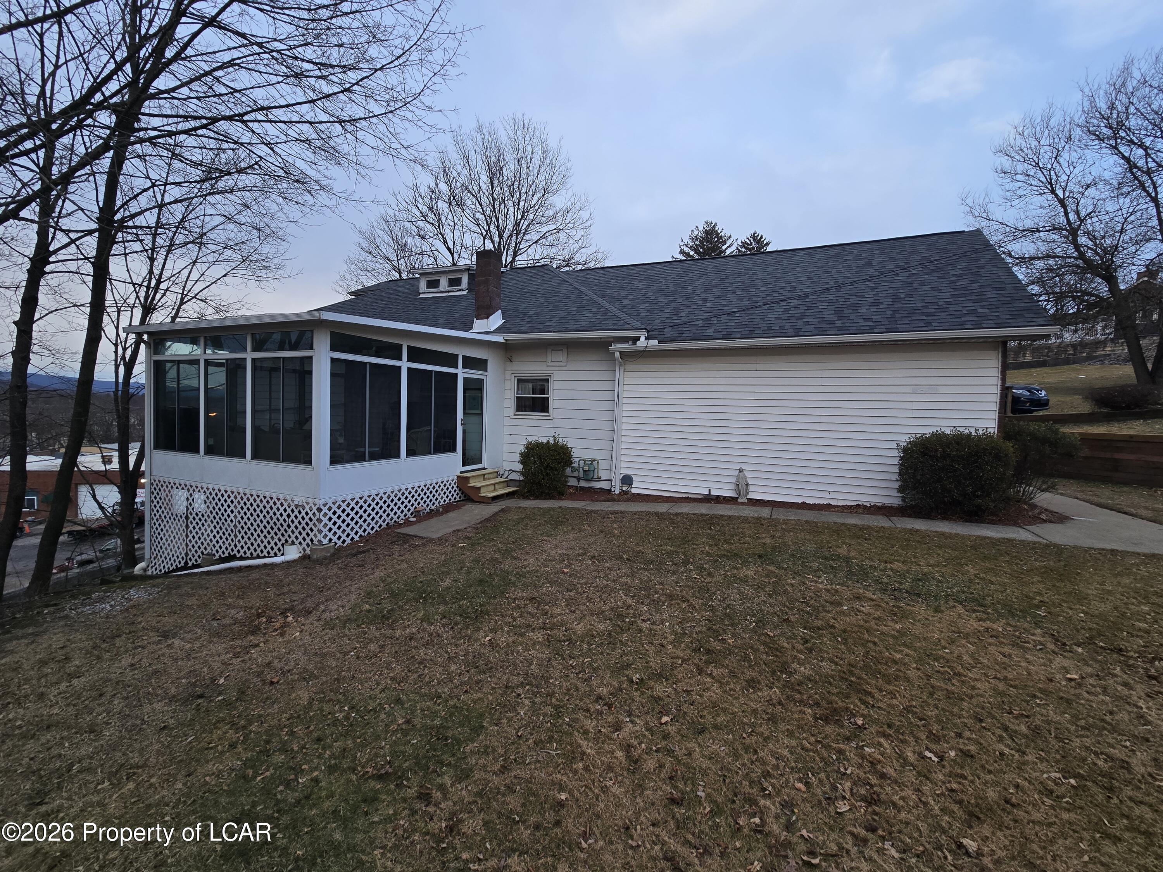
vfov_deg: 89.9
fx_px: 437
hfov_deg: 106.2
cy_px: 436
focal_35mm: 13
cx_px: 582
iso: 50
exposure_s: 1/192
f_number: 2.2
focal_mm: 2.2
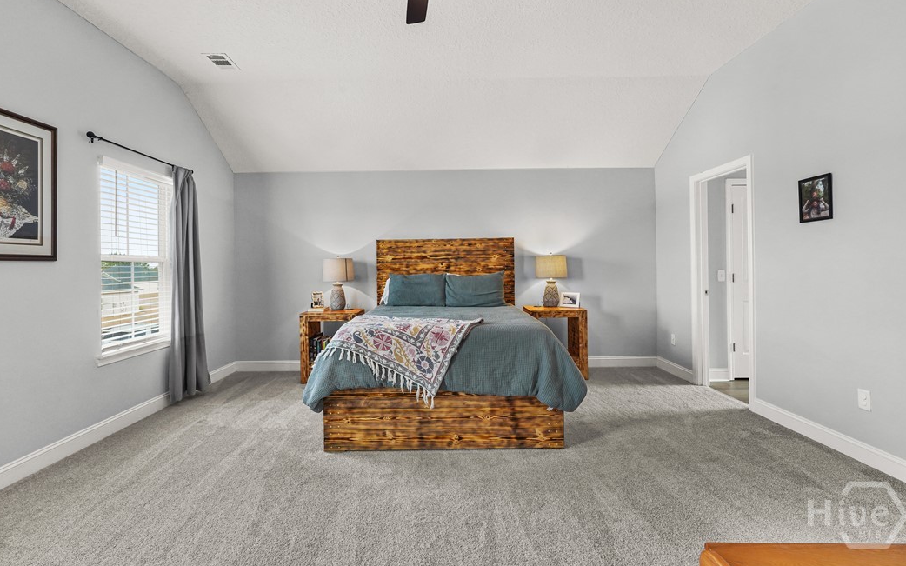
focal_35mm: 17
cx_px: 448
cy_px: 263
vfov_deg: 67.9
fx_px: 420
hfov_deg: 94.4
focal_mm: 16
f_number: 11
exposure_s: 1/2
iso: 1250
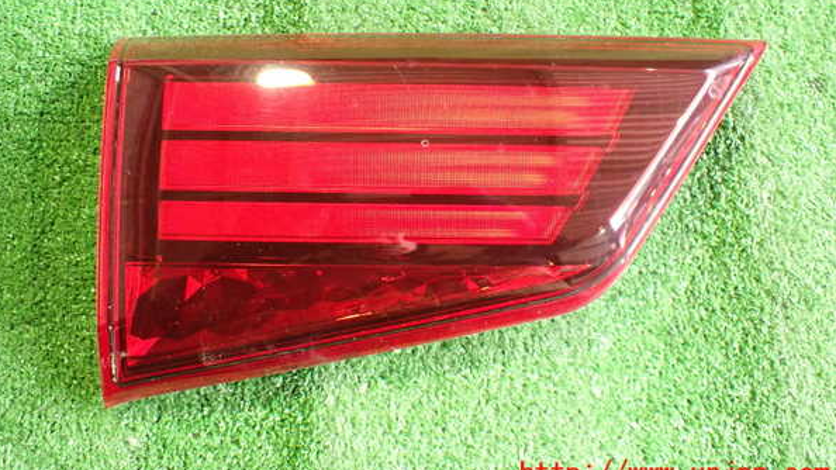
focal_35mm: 33
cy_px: 176
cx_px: 415
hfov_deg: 59.5
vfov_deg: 35.4
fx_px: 731
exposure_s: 1/30
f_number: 2.3
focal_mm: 5.4
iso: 800
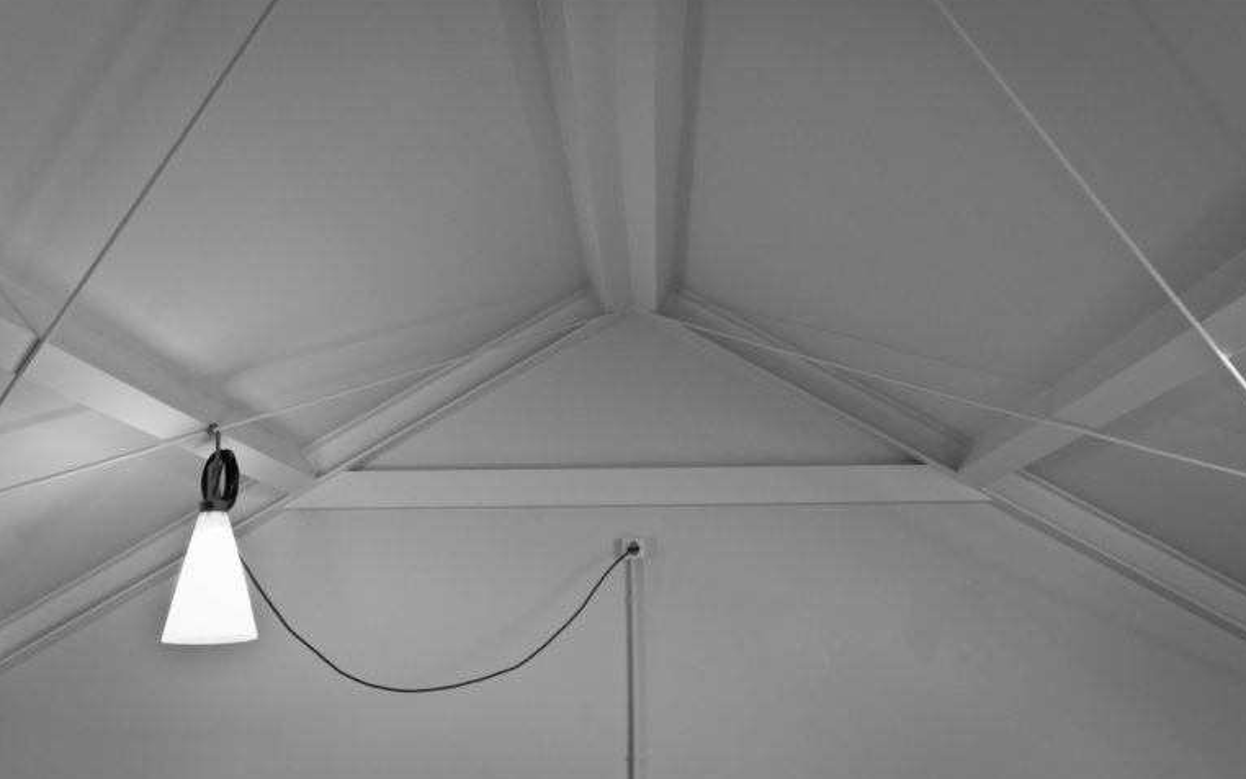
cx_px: 626
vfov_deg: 34.4
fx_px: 1256
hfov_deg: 52.8
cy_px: 368
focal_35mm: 37
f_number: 8
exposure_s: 1/13
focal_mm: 24
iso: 800
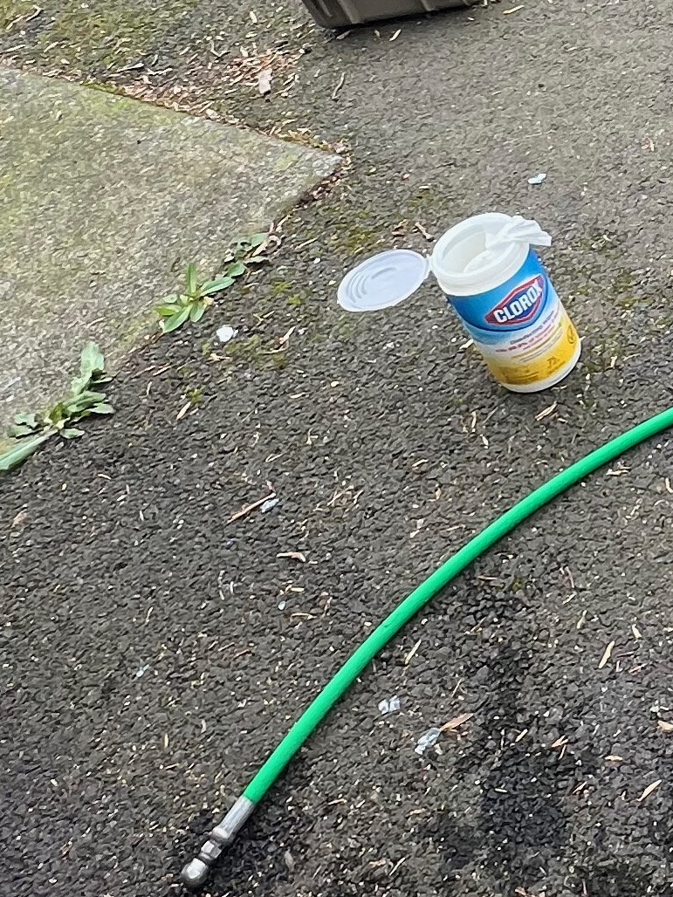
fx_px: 1322
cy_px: 91
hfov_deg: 24.1
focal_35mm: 51
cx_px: 931
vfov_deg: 35.3
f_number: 1.8
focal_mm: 1.57
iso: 32
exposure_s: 1/127
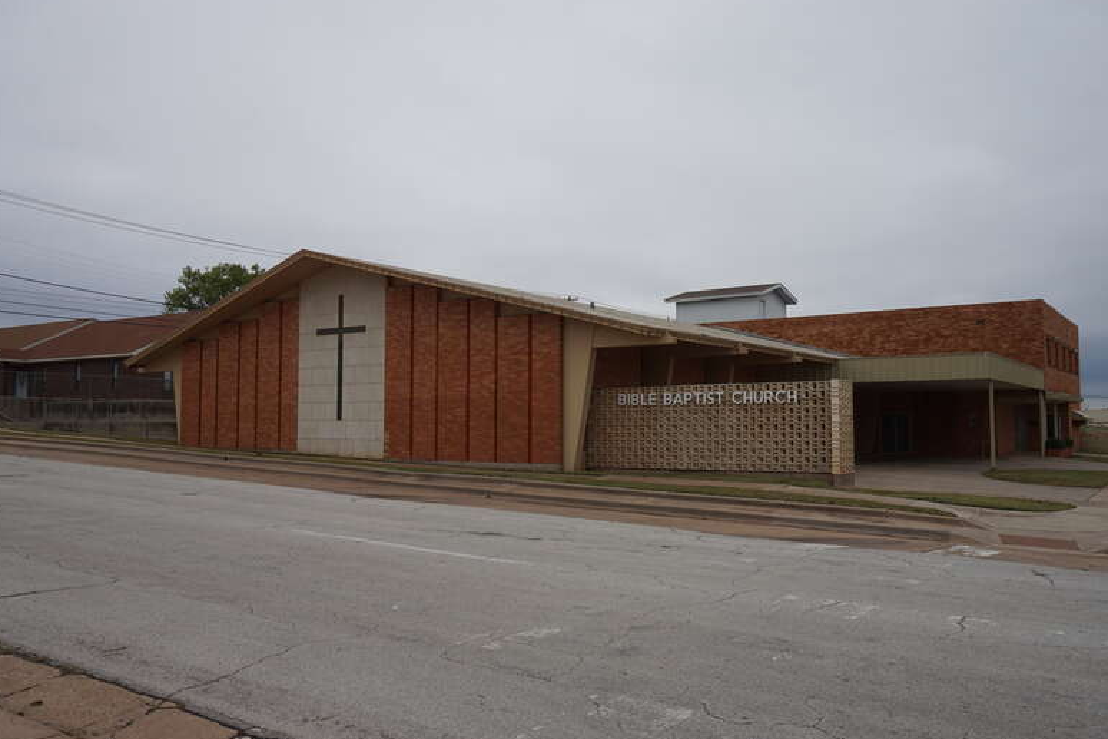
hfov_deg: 60.3
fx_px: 954
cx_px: 563
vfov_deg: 42.3
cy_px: 363
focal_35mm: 31
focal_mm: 20
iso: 100
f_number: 9
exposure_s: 1/160
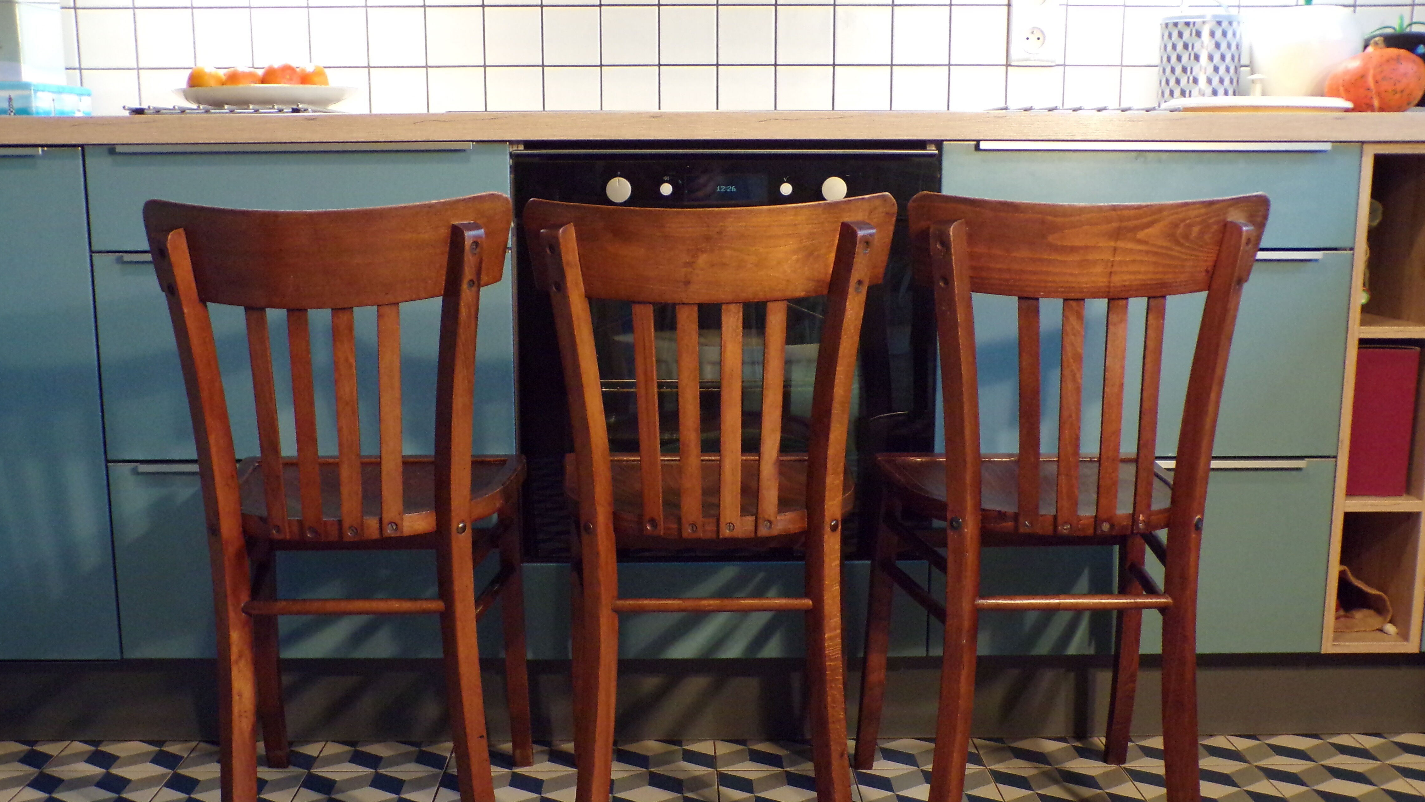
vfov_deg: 28.9
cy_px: 506
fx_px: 1549
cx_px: 707
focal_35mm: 41
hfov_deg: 49.4
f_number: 3.3
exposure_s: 1/17
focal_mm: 6.6
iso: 421
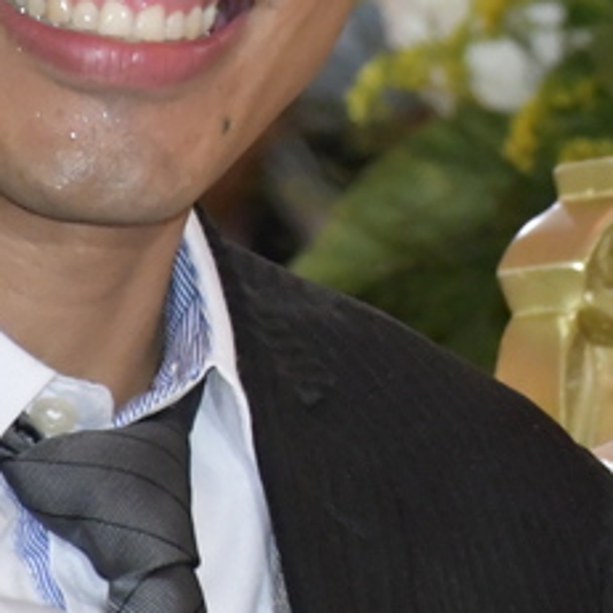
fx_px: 18552
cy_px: 119
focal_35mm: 926
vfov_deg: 1.9
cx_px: 687
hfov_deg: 1.9
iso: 5000
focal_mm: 140
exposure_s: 1/60
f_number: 5.6
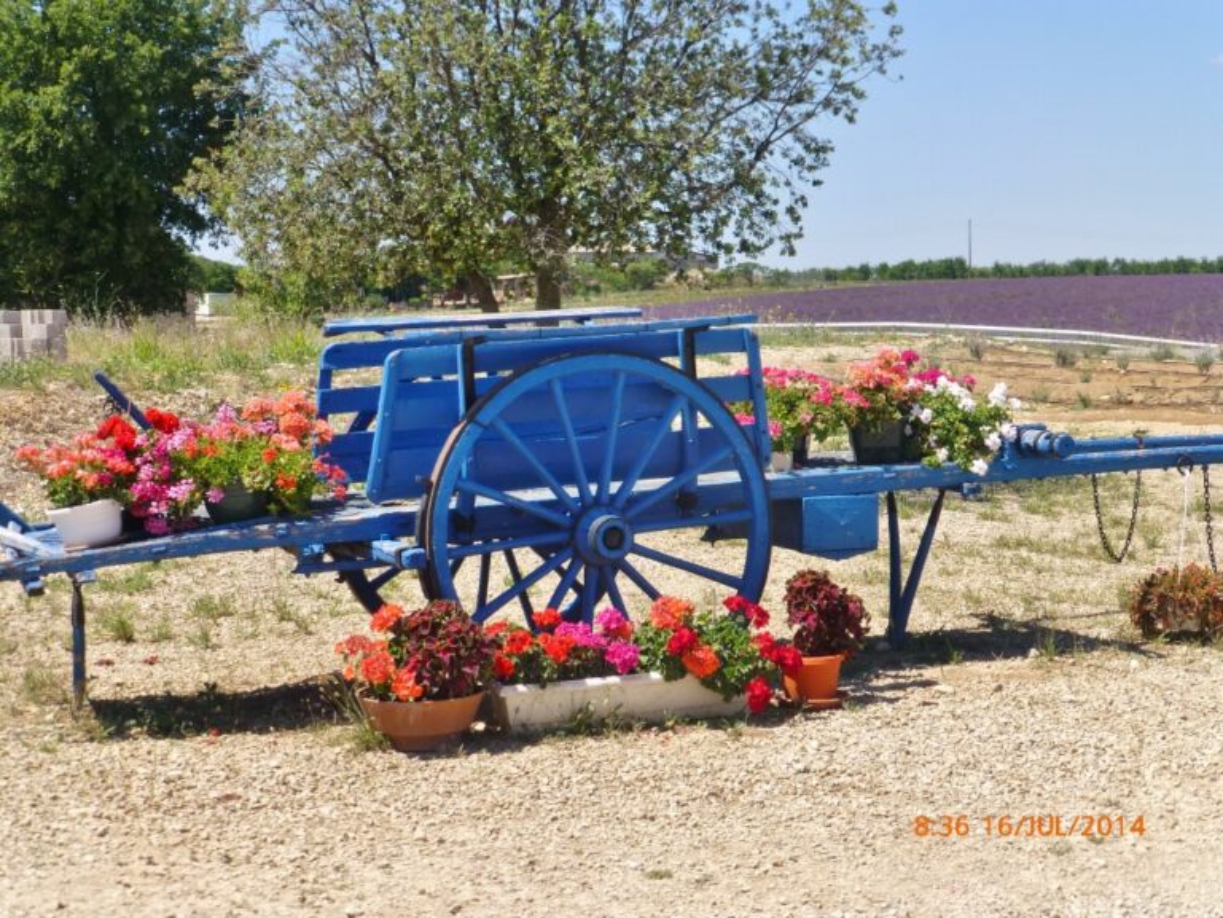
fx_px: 2190
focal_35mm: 62
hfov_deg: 31.2
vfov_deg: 23.7
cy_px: 459
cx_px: 612
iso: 100
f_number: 4.8
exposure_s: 1/500
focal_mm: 11
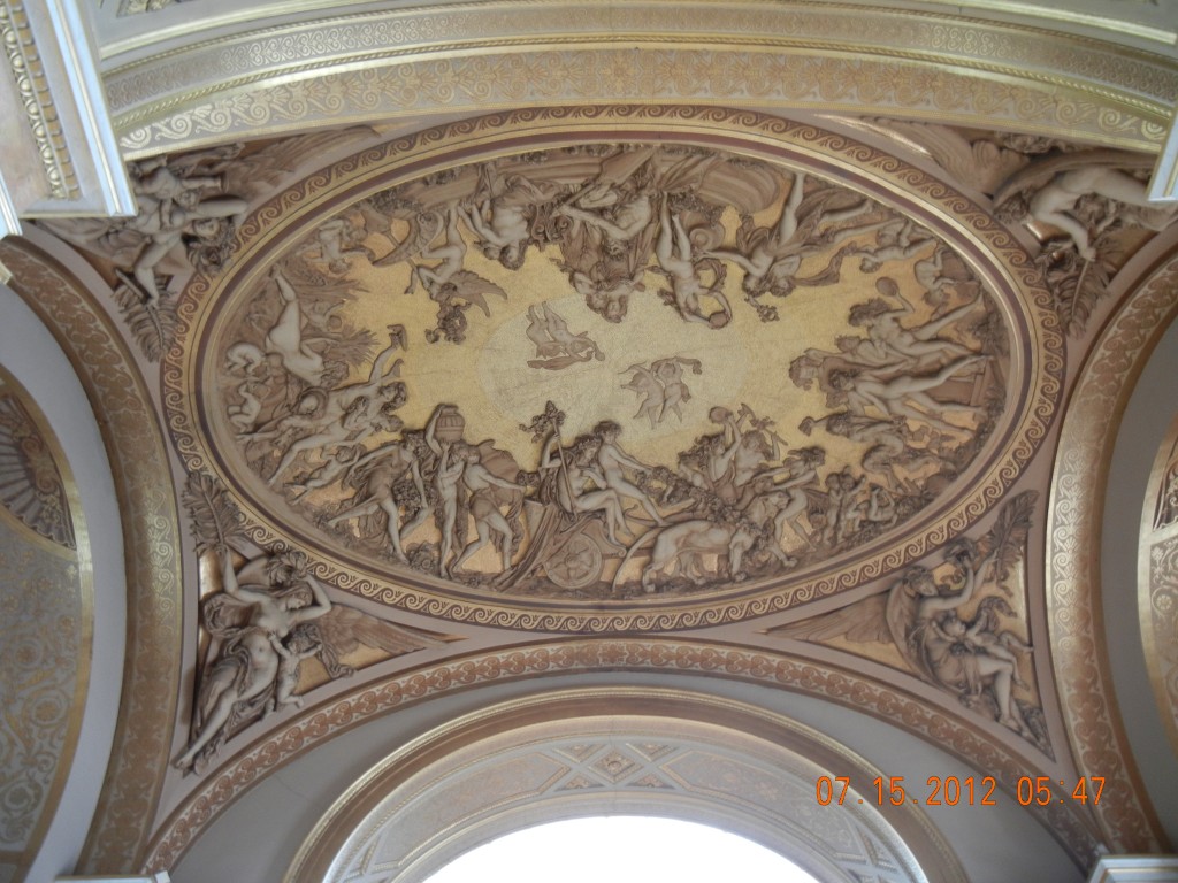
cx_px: 589
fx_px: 1021
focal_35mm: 30
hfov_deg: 60.0
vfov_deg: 46.8
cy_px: 442
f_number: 3.5
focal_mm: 5.4
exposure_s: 1/7.2
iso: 200
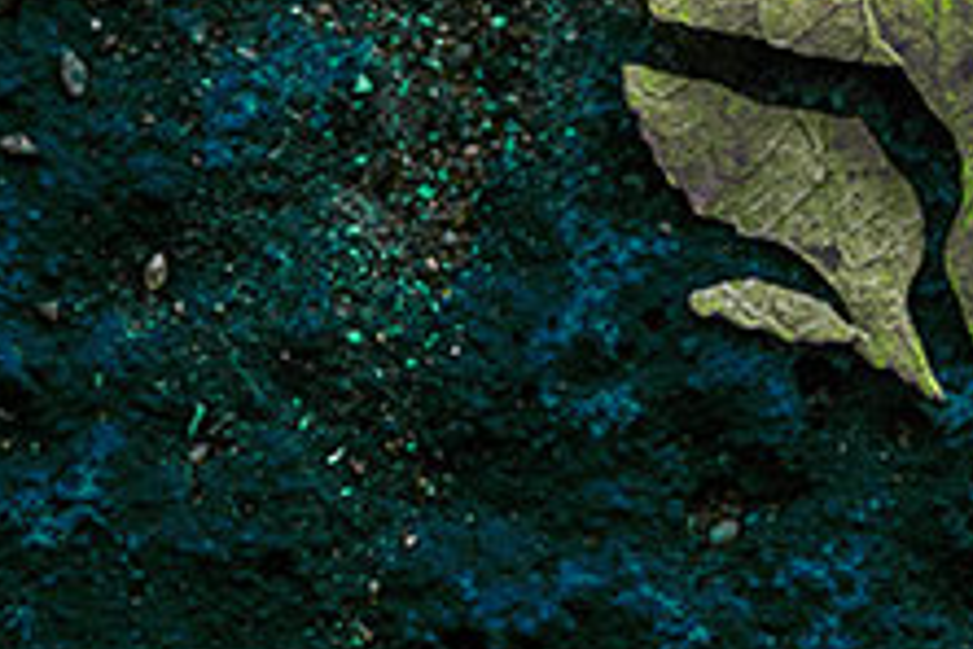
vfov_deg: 2.9
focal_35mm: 472
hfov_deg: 4.4
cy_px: 37
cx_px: 802
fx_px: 12756
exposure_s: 1/640
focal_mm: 210
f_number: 6.7
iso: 400
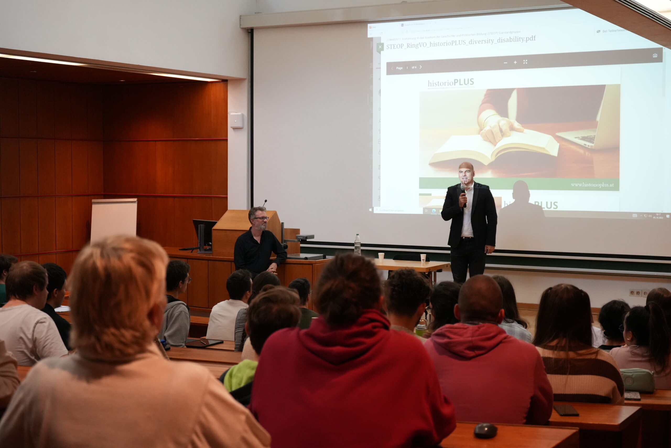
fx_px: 1006
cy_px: 224
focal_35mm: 54
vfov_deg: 25.1
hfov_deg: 36.9
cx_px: 336
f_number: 5
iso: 6400
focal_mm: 54
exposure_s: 1/160
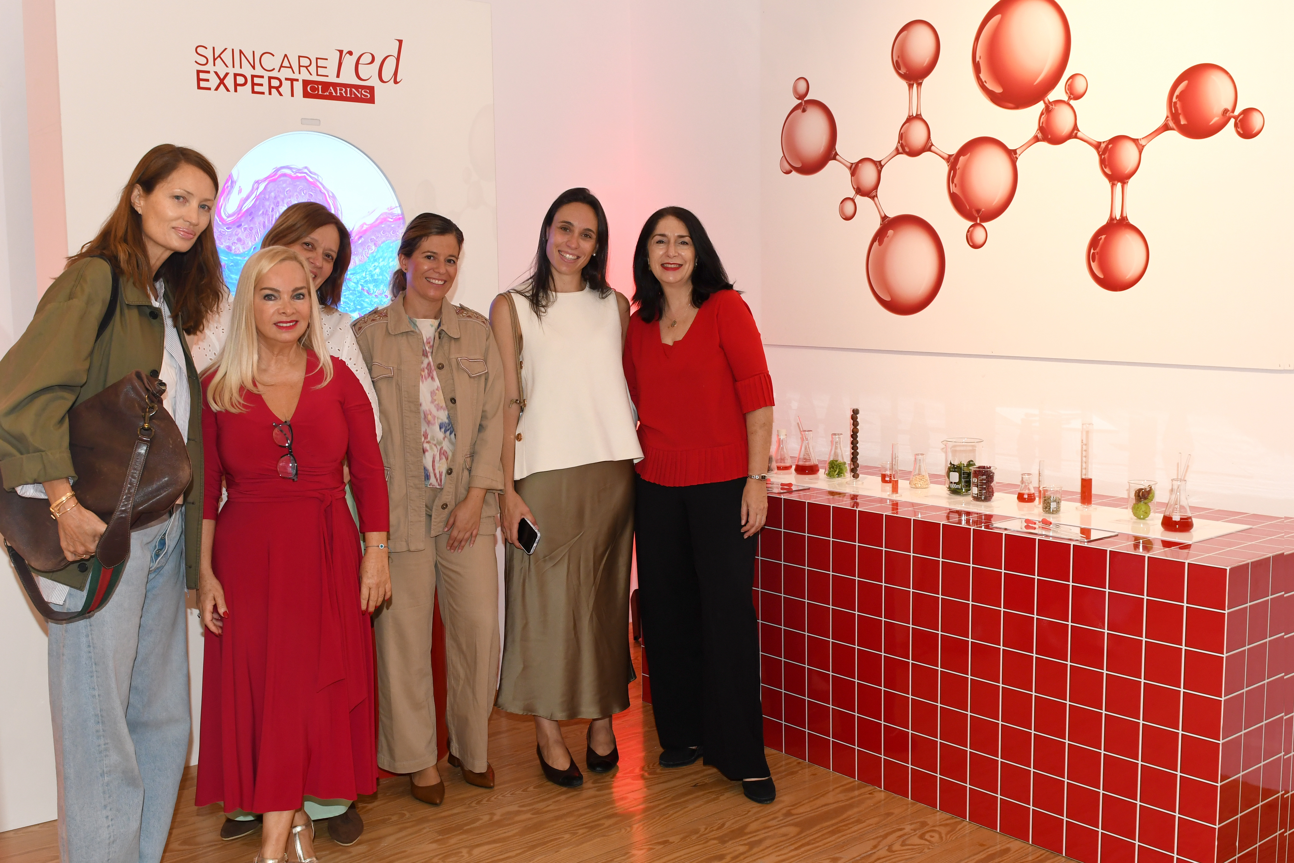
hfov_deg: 53.1
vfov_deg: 36.9
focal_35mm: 36
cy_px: 432
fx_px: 1294
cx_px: 647
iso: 800
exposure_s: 1/60
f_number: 5.6
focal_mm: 24
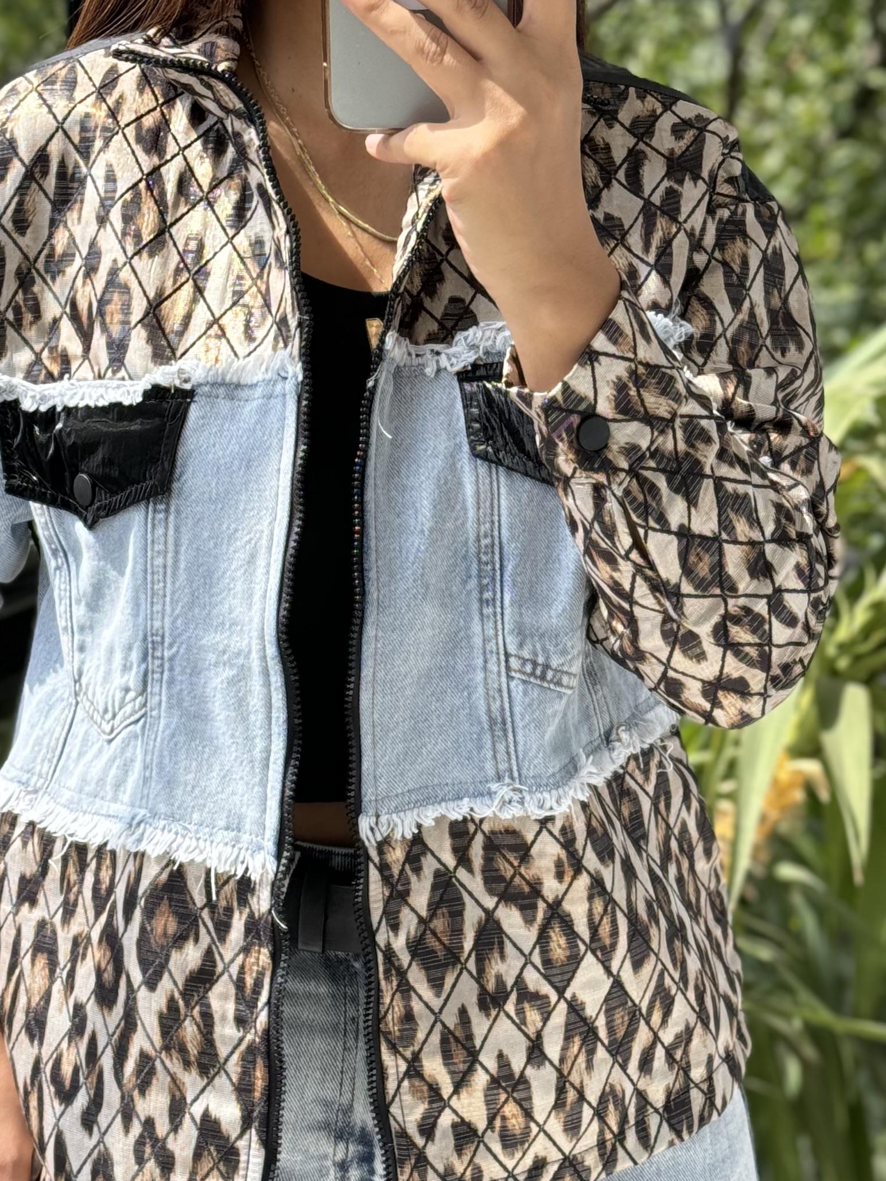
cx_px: 413
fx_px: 3208
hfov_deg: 15.7
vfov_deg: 20.9
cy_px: 529
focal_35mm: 94
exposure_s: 1/381
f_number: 1.78
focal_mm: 6.76
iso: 64
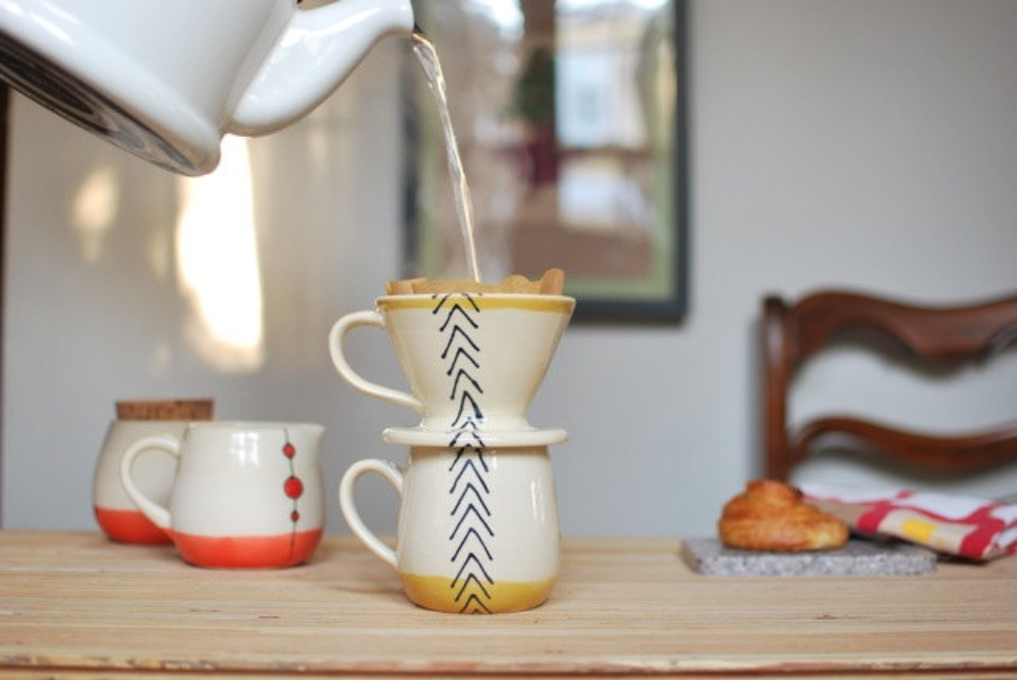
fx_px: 1484
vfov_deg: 25.8
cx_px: 508
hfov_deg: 37.8
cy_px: 340
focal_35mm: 52
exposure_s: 1/30
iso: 100
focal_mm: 35
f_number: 2
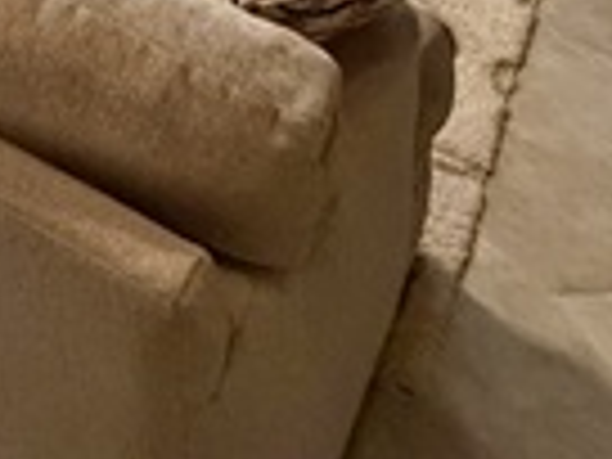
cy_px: -544
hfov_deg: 24.6
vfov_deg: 15.7
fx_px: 1167
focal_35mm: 66
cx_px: -234
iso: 800
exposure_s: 1/60
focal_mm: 2.22
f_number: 2.2
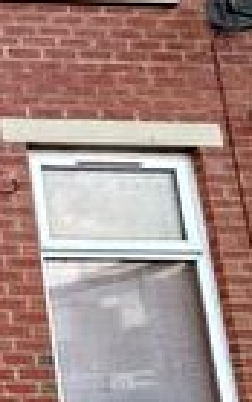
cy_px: 239
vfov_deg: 27.4
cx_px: -379
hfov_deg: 12.7
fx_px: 823
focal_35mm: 75
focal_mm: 2.22
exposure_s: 1/60
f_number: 2.2
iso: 640
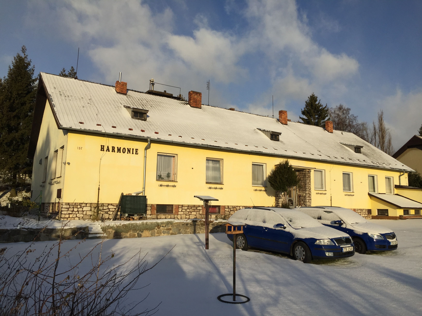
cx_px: 211
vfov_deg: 48.2
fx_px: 354
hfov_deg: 61.7
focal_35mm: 29
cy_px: 158
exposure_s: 1/2825
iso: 32
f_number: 2.2
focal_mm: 4.15
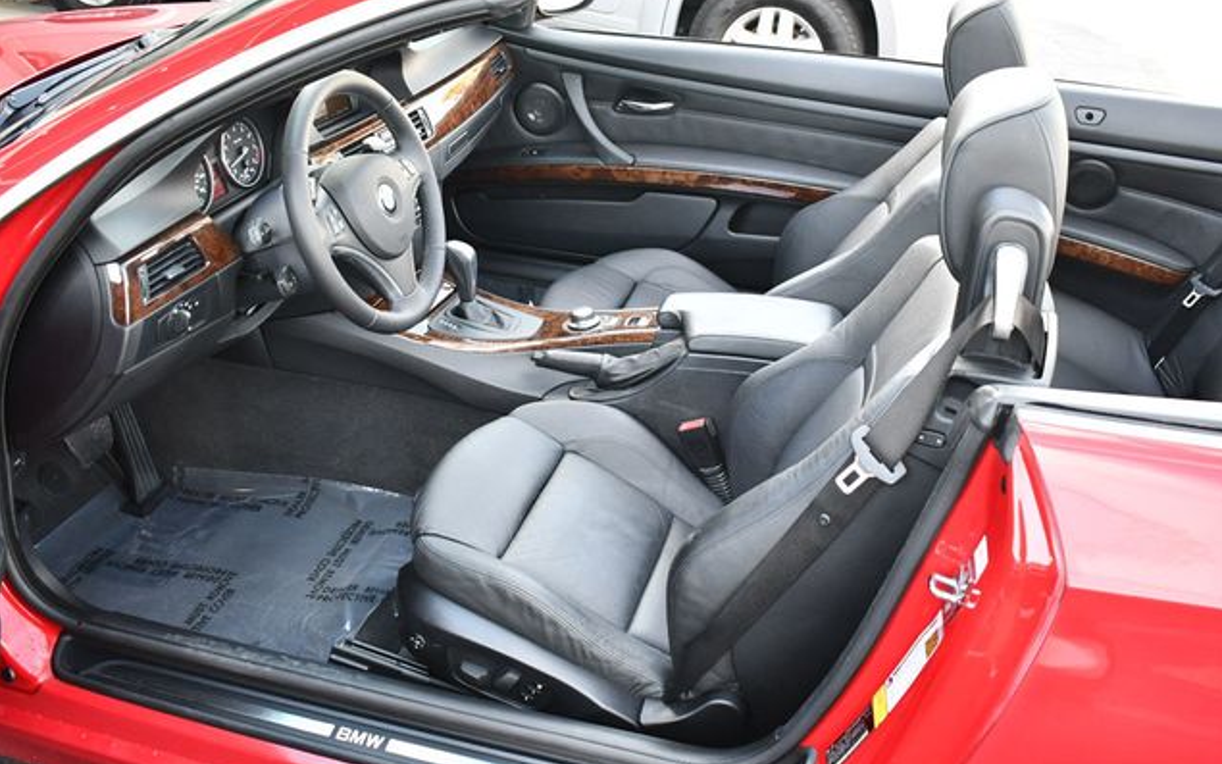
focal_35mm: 37
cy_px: 368
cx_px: 614
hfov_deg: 52.7
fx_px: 1232
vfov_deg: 34.4
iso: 800
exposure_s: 1/200
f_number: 3.5
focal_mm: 18
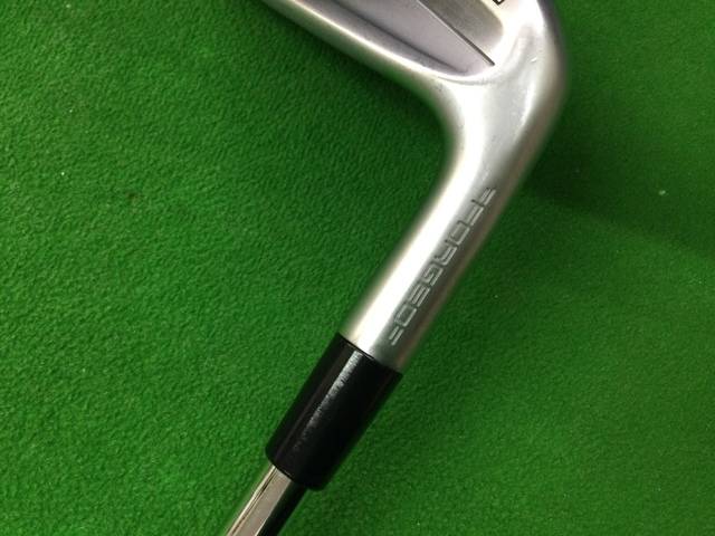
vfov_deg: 45.4
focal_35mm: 31
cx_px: 358
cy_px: 268
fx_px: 640
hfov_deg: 58.4
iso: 80
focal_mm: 3.3
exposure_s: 1/30
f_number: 2.4
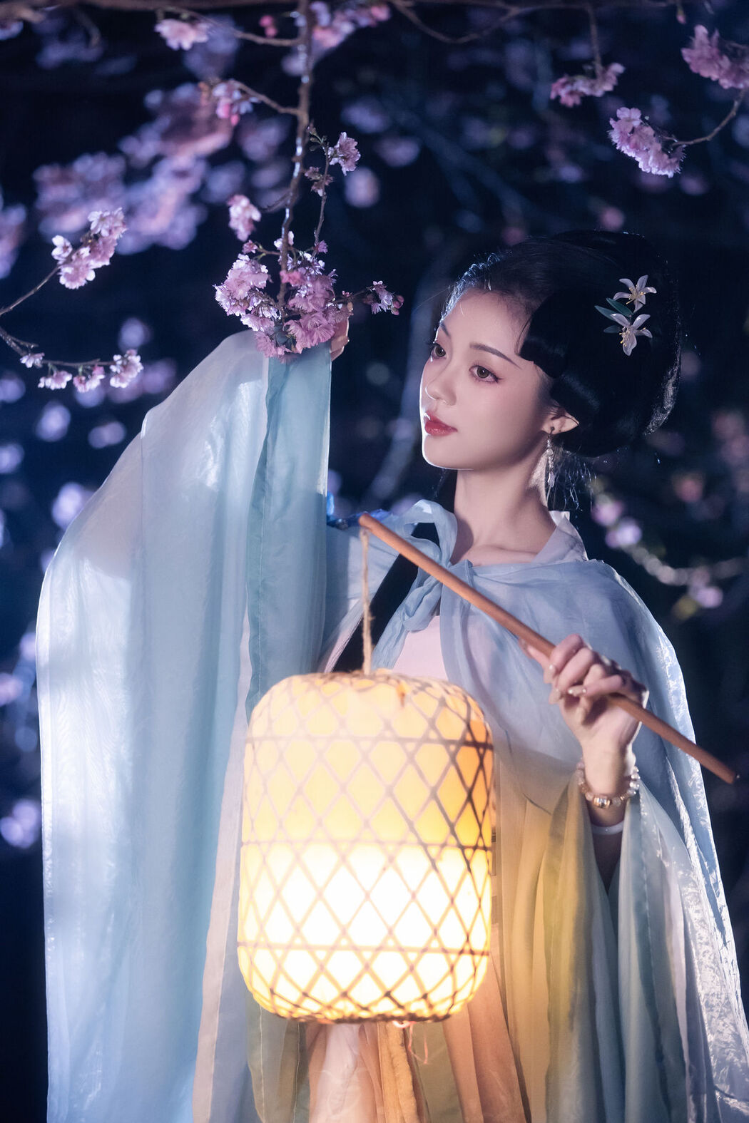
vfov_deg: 16.4
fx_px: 3901
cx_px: 374
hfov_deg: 11.0
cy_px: 562
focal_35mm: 125
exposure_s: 1/200
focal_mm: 125
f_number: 2.8
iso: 5000
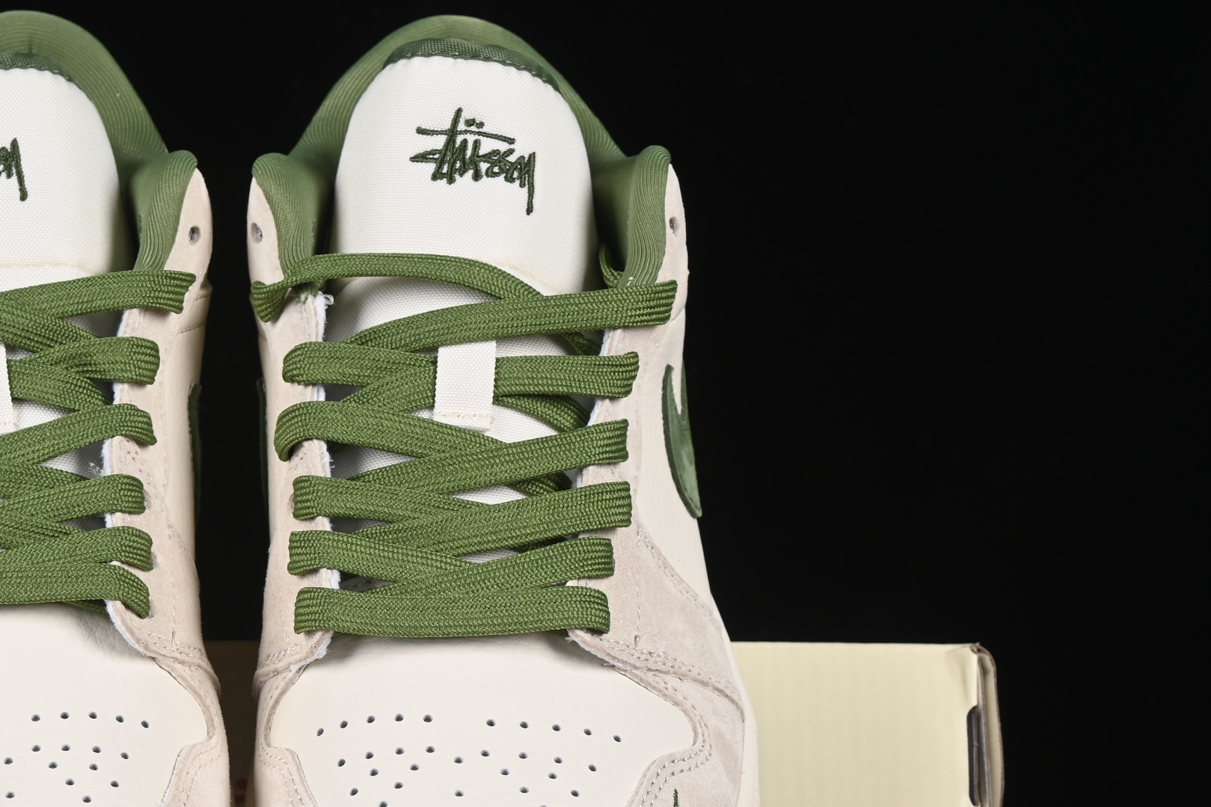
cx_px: 240
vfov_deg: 10.6
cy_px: 667
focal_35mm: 129
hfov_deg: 15.8
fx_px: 4339
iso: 160
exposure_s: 1/80
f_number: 8
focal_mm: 50
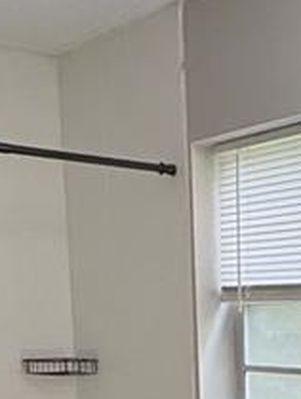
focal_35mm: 80
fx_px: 926
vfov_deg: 22.2
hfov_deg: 17.5
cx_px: 377
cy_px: 498
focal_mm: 2.22
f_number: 2.2
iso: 64
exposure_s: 1/120
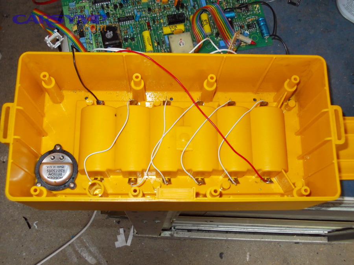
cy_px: 132
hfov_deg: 43.9
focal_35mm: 43
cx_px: 177
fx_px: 440
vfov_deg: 33.6
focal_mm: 6.1
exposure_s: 1/30
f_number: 3.3
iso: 200
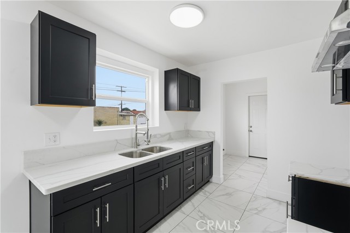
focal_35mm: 16
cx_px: 175
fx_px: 155
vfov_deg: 73.7
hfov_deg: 96.8
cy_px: 116
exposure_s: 1/100
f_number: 9
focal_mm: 16
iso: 250
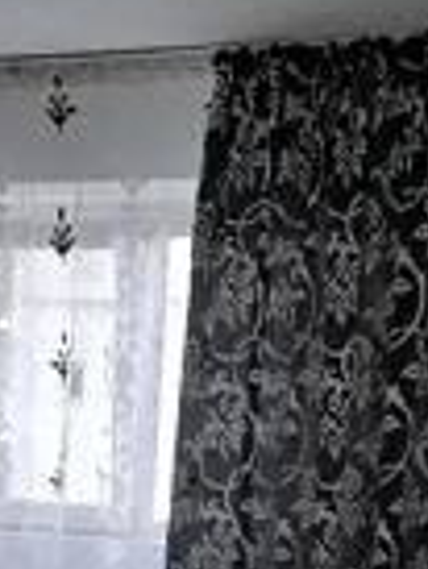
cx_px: 46
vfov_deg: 25.5
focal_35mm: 70
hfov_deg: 20.6
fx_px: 1152
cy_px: 640
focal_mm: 5.23
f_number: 1.8
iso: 320
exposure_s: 1/50
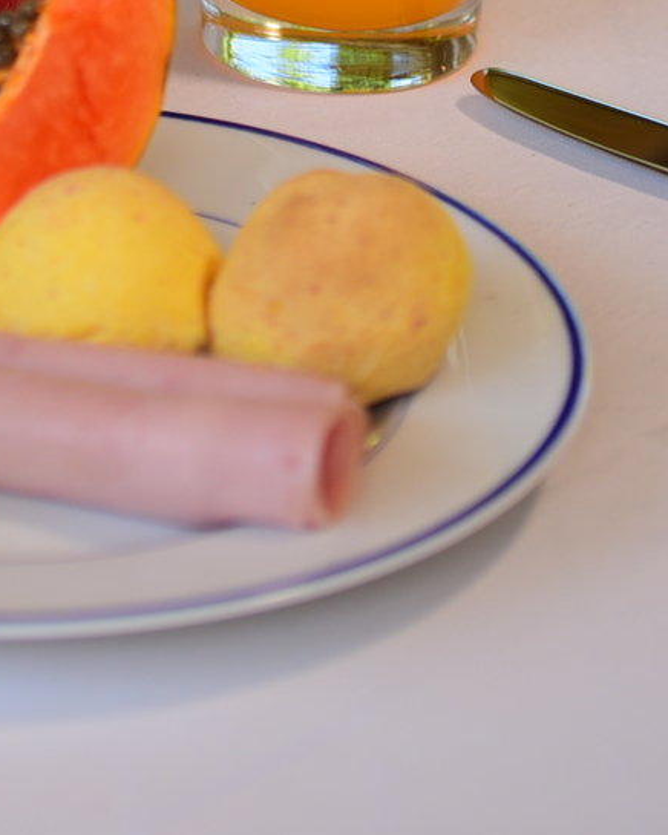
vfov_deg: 7.0
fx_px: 6722
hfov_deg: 5.7
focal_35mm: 272
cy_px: -283
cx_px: -201
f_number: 2.8
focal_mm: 70
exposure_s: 1/500
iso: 200
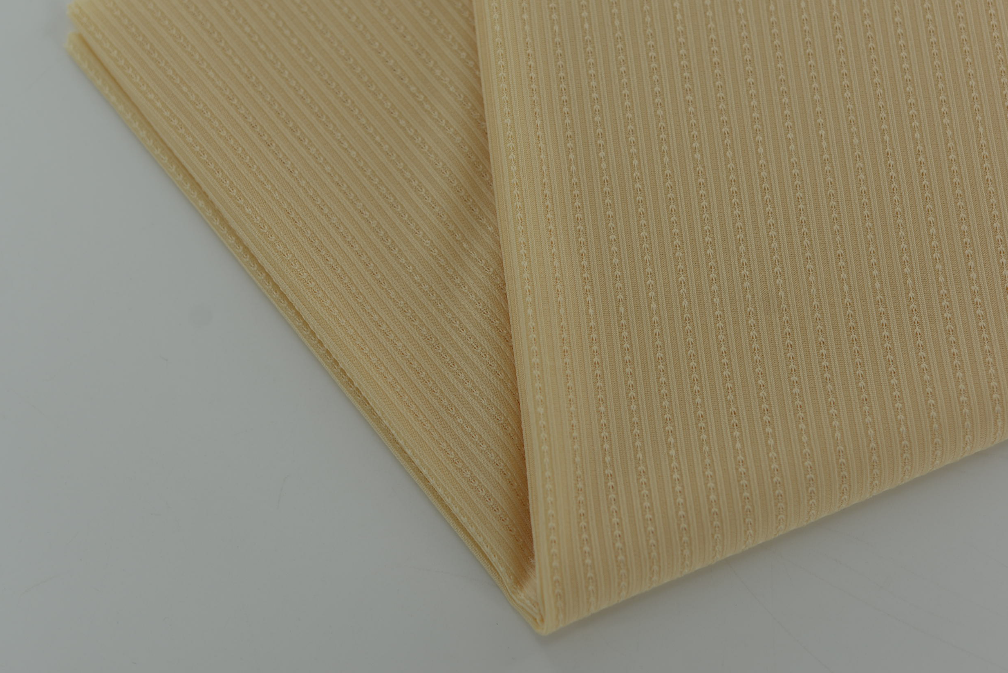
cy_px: 272
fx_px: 1709
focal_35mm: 61
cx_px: 508
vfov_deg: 22.2
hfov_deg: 32.9
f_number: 3.5
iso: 100
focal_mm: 50
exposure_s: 1/320
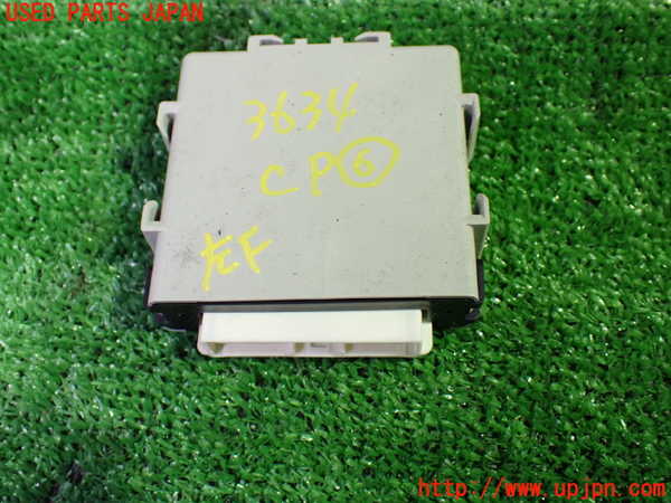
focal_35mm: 38
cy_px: 252
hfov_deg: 49.0
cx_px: 336
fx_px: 737
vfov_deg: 37.7
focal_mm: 6.83
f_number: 2.7
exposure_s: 1/40
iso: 800
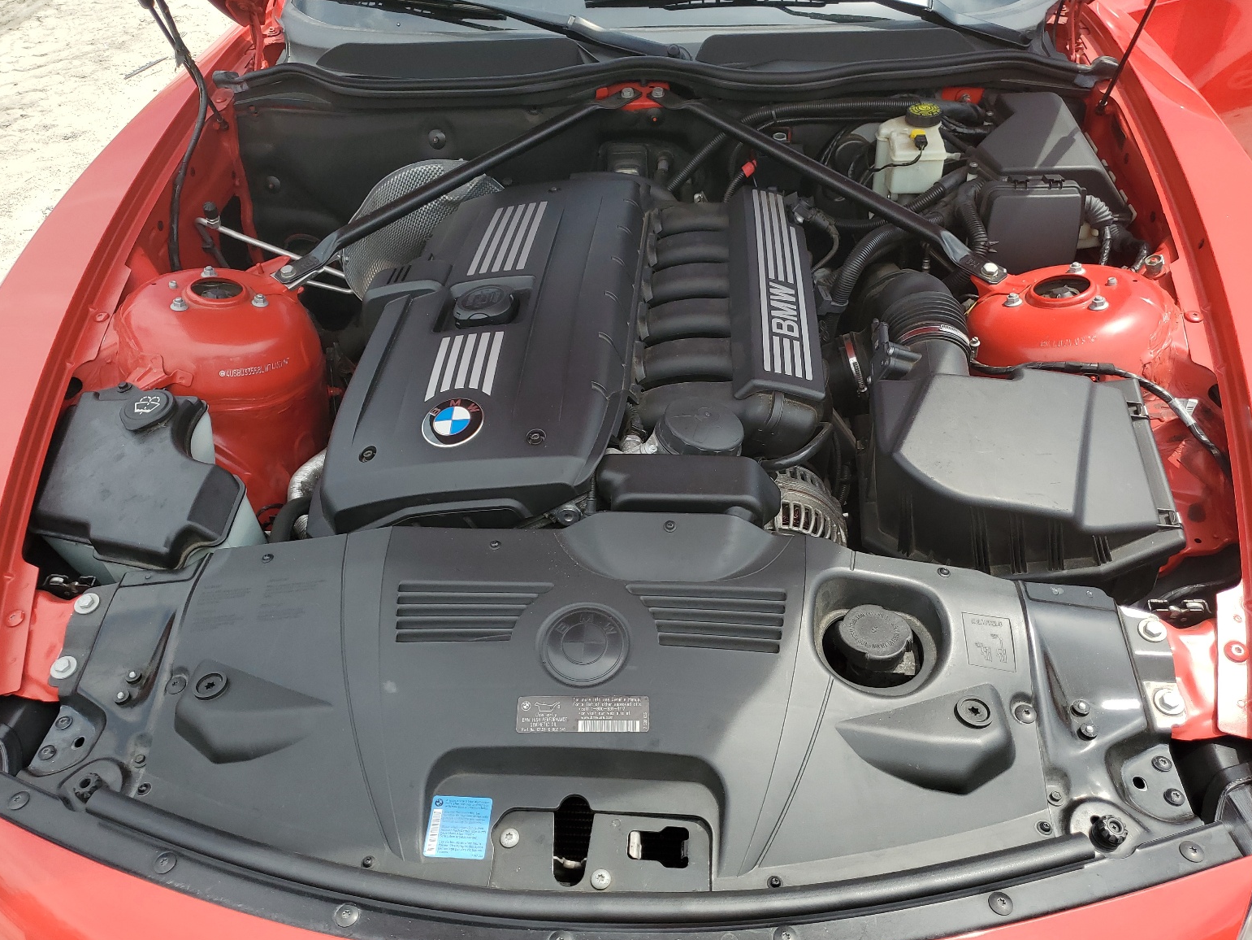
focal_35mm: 27
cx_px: 608
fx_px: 977
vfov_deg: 51.4
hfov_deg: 65.3
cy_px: 474
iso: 50
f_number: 1.5
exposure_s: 1/1429
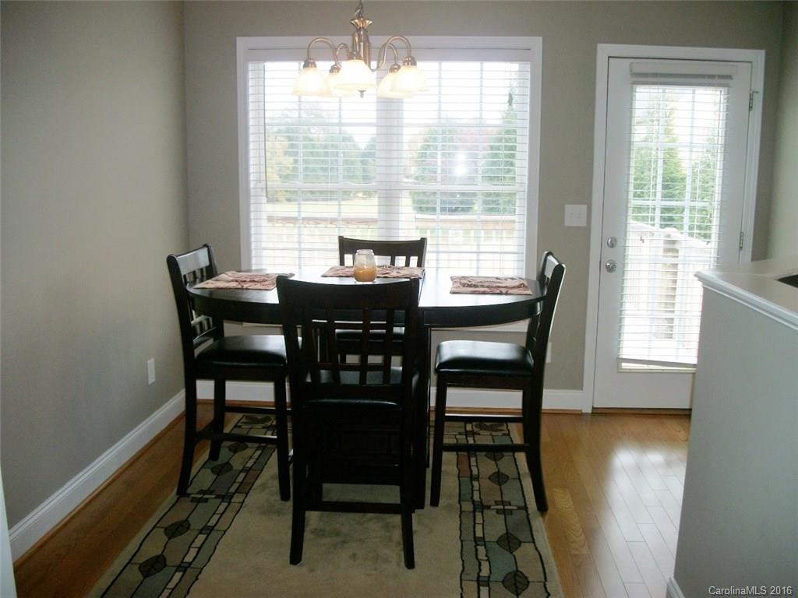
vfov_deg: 44.2
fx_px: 738
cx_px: 399
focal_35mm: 32
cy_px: 299
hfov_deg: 56.8
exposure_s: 1/80
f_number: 2.9
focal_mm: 5.7
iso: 80
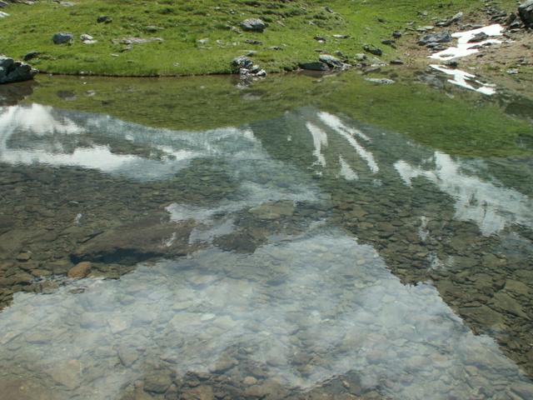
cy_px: 200
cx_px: 266
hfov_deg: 52.6
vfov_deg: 40.7
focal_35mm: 35
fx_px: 539
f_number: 6.3
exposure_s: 1/160
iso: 50
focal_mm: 5.86
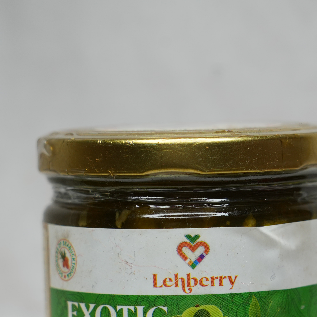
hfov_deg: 9.2
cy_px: 229
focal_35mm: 191
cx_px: 204
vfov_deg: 9.1
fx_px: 1979
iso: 250
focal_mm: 99
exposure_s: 1/80
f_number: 5
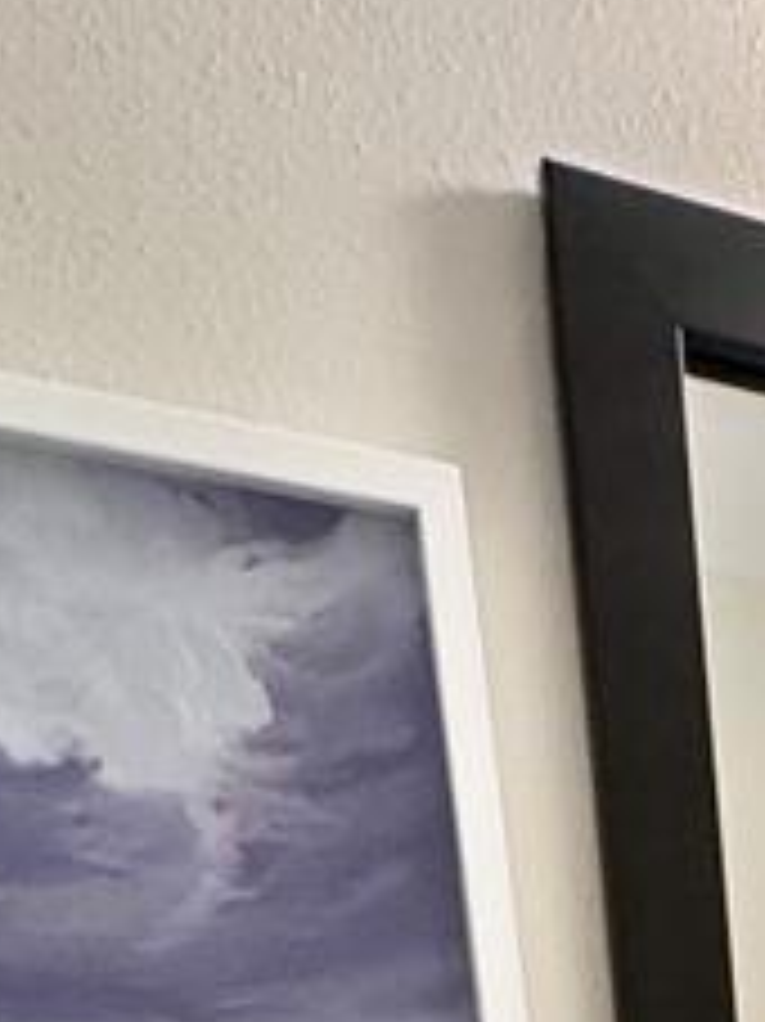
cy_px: 2053
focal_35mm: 74
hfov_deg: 17.0
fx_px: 2183
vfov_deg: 18.0
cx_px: 1305
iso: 250
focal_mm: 2.22
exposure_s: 1/120
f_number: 2.2
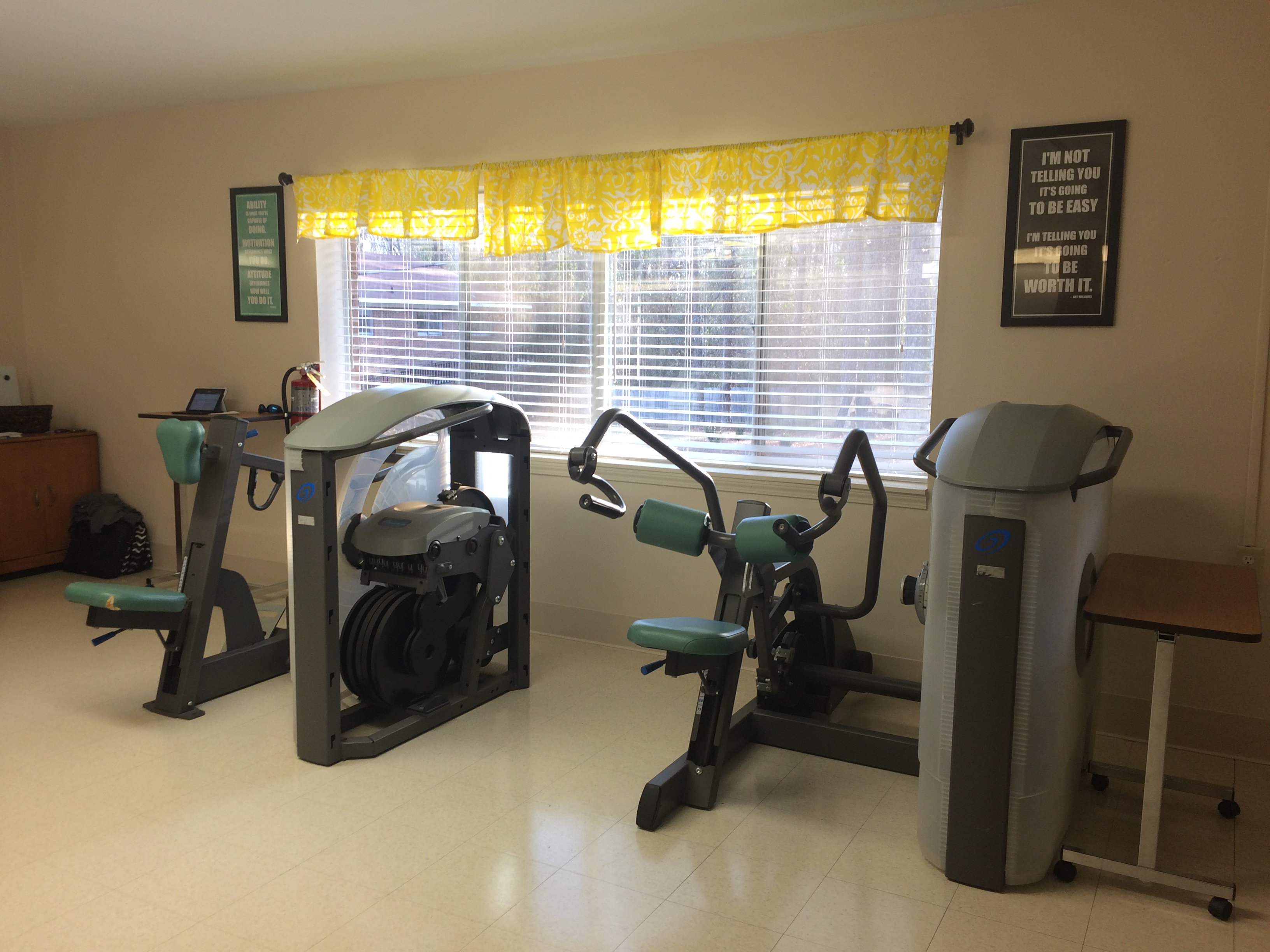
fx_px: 1064
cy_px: 476
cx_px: 635
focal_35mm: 29
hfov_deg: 61.7
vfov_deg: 48.2
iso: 50
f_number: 2.2
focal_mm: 4.15
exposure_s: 1/60
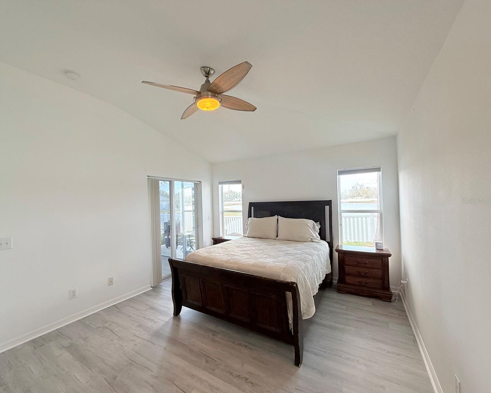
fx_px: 218
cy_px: 201
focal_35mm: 15
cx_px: 224
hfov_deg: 96.6
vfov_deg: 84.0
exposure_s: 1/120
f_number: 2.2
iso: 100
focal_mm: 2.22
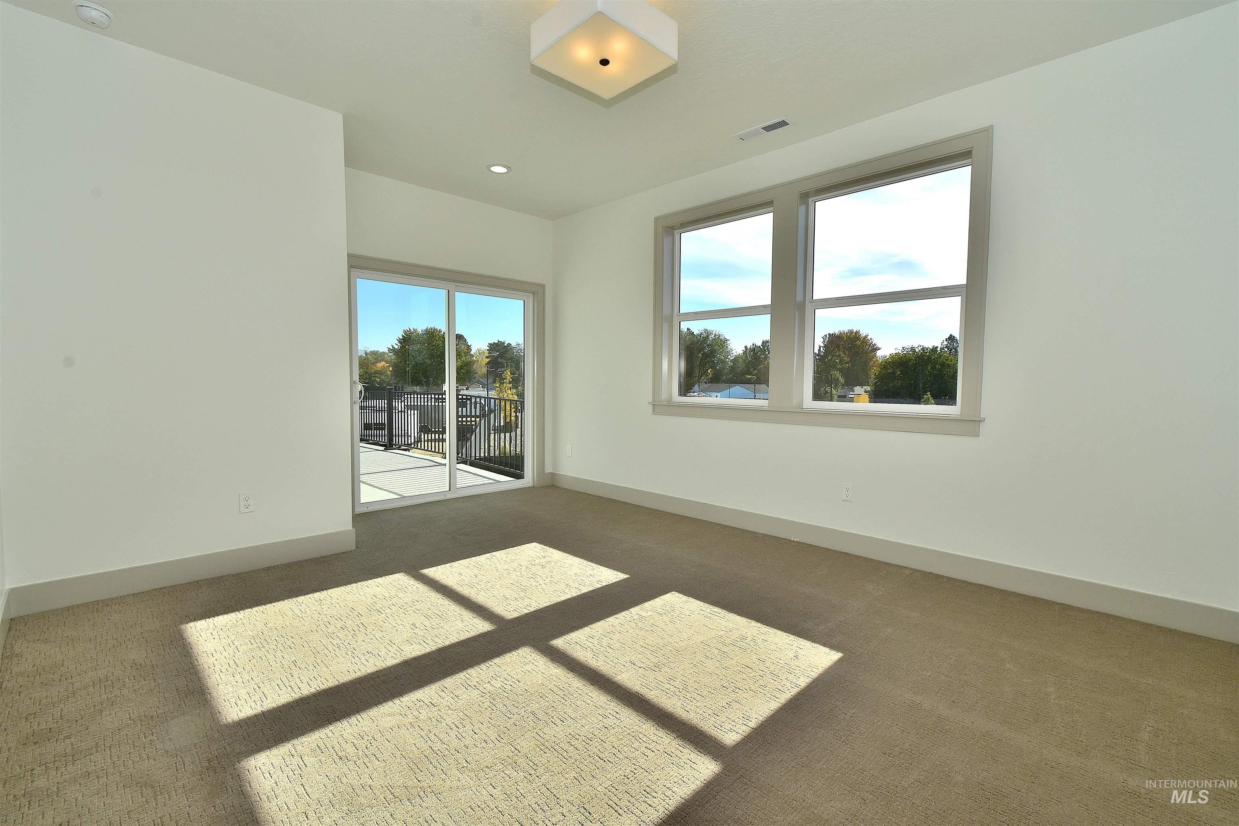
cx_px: 620
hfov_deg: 100.4
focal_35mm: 15
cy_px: 413
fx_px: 516
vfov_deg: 77.3
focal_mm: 10
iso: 200
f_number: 14
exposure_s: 1/200
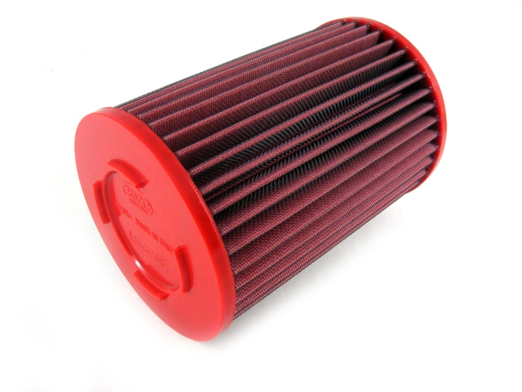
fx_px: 528
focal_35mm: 35
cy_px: 196
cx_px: 261
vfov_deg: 40.7
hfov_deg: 52.6
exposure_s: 1/52.2
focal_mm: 5.7
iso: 152
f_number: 2.8
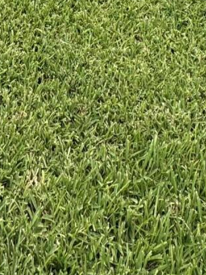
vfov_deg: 16.2
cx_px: -9
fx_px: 532
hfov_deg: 21.0
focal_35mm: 67
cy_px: -352
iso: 50
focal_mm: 2.22
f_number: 2.2
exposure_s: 1/1217
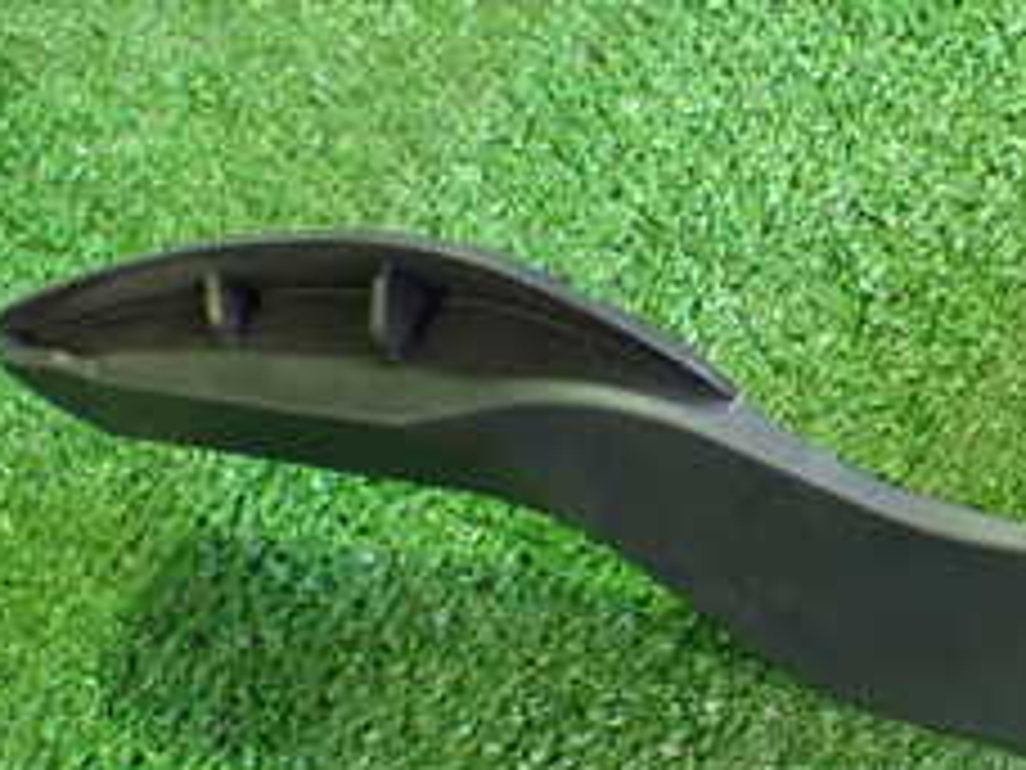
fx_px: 2342
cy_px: 365
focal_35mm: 79
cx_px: 1107
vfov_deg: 18.7
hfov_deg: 23.3
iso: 800
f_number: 2.3
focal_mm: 5.4
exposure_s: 1/30
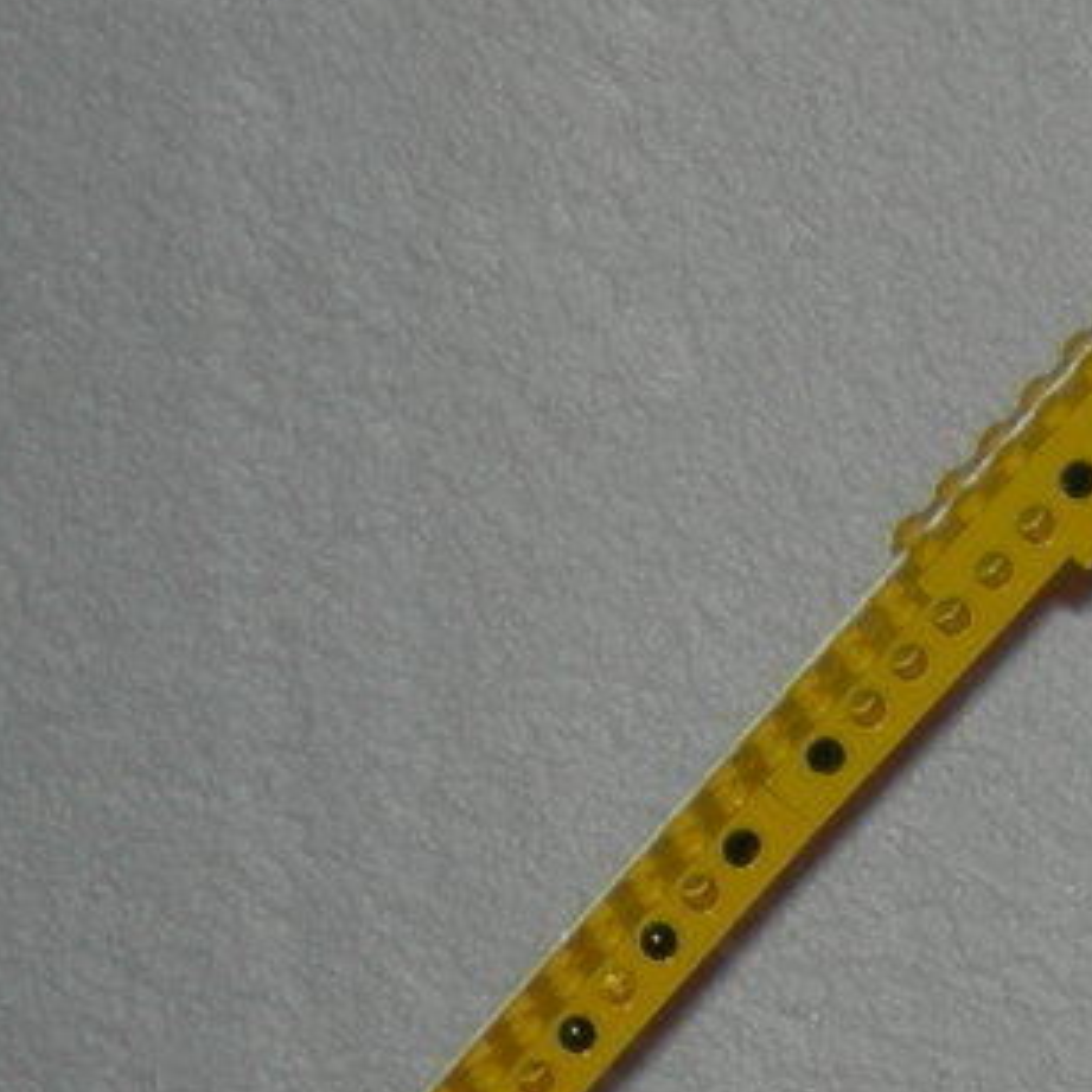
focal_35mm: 263
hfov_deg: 6.5
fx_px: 9387
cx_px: 2124
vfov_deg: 6.6
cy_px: 1337
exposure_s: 1/60.1
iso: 64
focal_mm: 11.9
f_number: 3.3
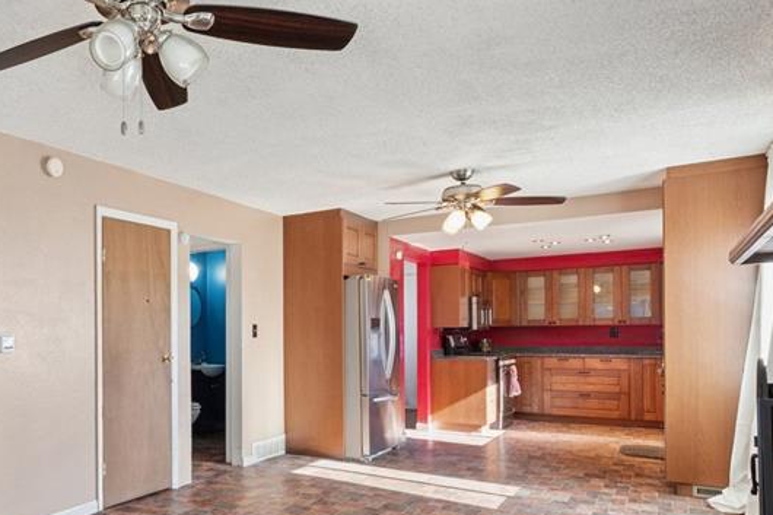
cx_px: 155
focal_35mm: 29
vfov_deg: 44.4
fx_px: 622
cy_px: 334
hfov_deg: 58.8
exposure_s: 1/13
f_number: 11
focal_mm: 15
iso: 800
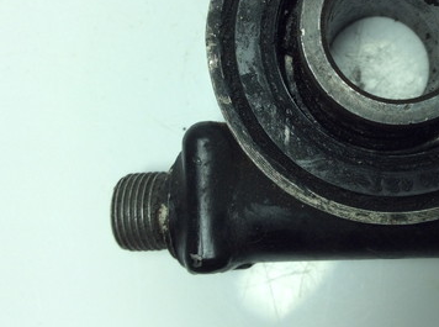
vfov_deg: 26.6
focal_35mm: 54
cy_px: 81
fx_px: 683
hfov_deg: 34.6
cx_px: 350
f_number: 2.4
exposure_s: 1/292
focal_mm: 3.3
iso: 32
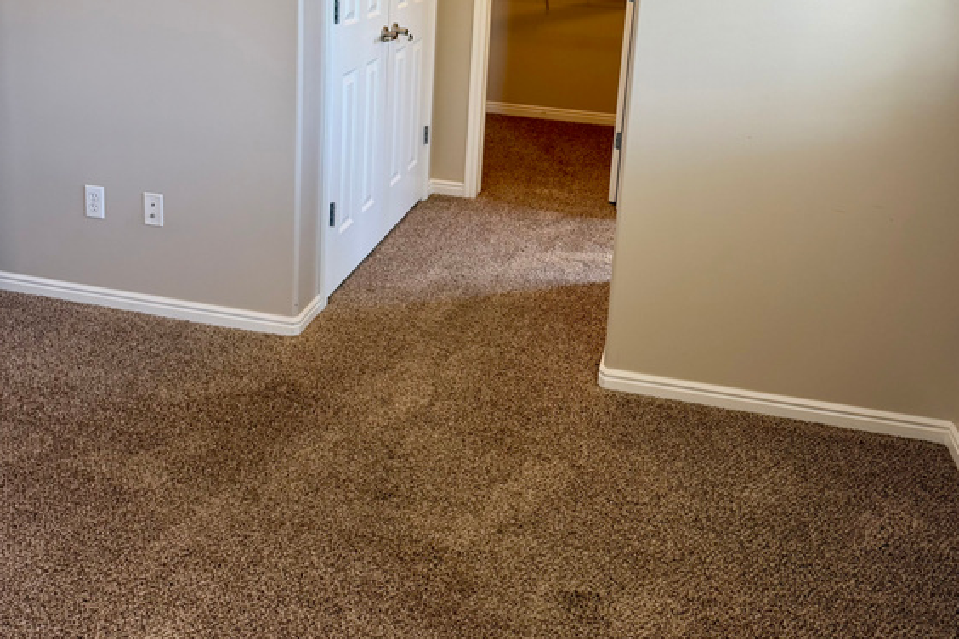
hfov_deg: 55.8
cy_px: 92
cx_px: 478
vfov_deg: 36.9
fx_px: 906
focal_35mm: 34
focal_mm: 6.76
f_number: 1.78
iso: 160
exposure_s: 1/120
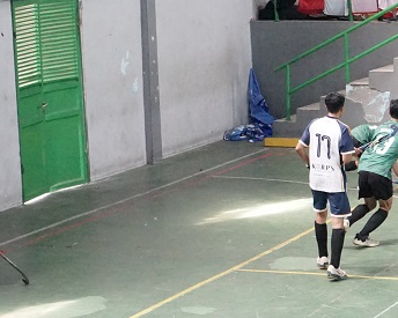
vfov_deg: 11.0
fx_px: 1649
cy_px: 158
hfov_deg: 13.7
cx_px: 330
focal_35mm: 140
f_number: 5
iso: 16000
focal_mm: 57
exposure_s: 1/400
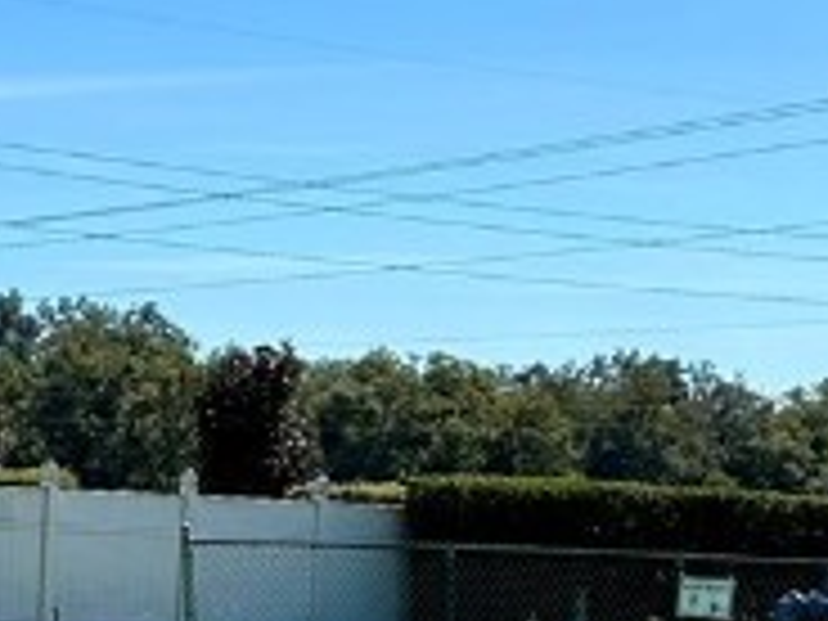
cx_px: -612
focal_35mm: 145
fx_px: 3468
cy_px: 180
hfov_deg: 12.5
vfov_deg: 10.2
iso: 50
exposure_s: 1/5319
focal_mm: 5.7
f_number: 1.5
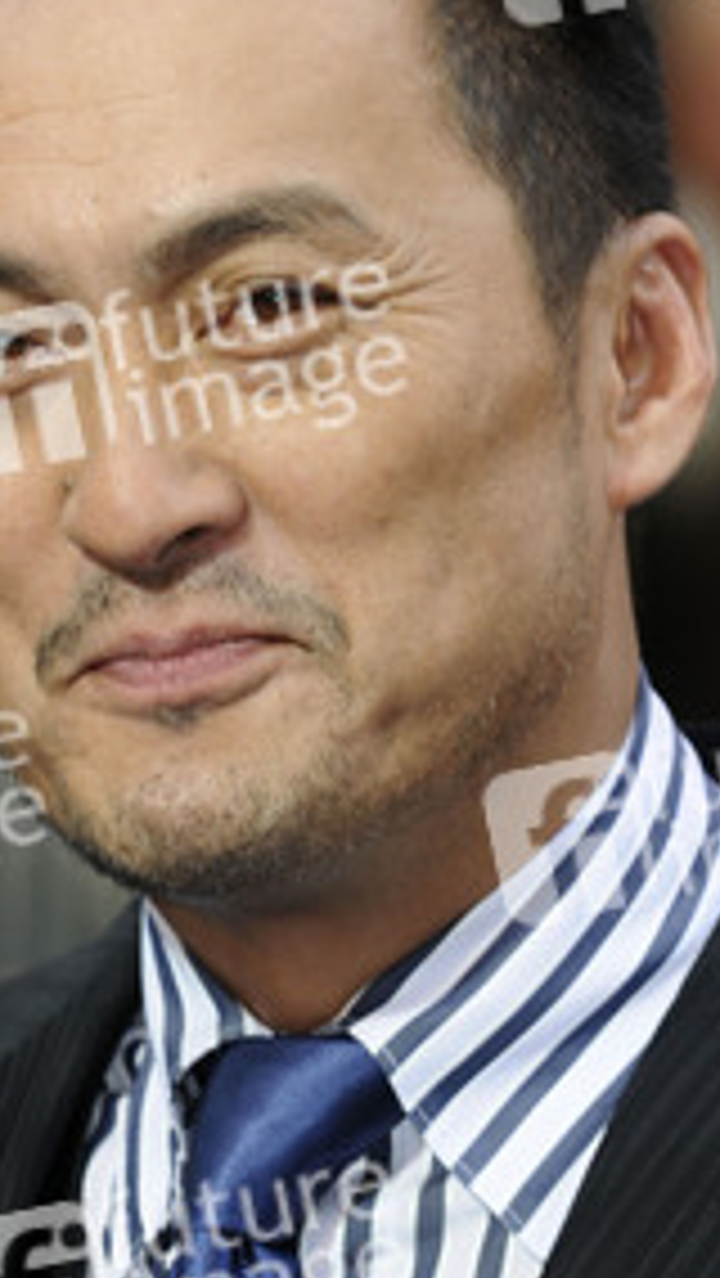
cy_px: 594
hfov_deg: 2.8
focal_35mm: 442
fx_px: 14984
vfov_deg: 4.9
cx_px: 308
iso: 400
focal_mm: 200
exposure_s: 1/160
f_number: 5.6
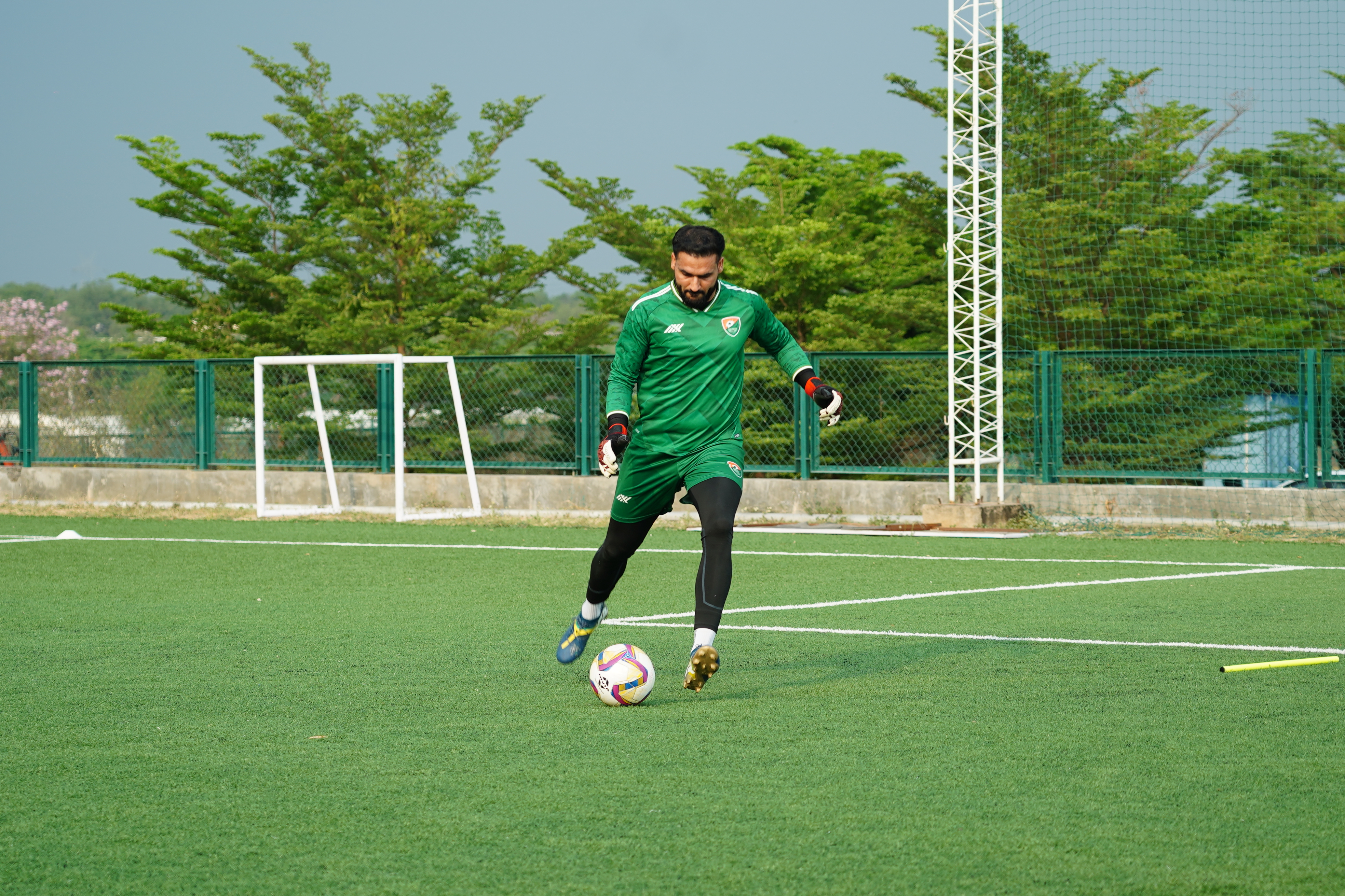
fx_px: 4371
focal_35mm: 117
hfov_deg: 17.5
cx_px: 672
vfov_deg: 11.7
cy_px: 448
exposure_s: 1/320
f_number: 4
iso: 125
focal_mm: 78
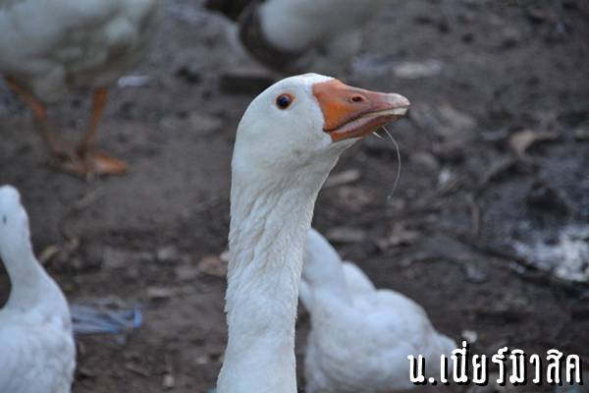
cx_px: 294
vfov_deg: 8.7
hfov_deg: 13.0
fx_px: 2577
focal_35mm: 158
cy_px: 196
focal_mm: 105
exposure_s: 1/200
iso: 3200
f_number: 5.6
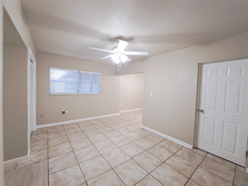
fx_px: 93
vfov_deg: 89.9
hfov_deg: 106.2
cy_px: 93
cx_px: 124
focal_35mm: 13
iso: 200
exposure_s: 1/40
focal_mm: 1.74
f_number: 2.2
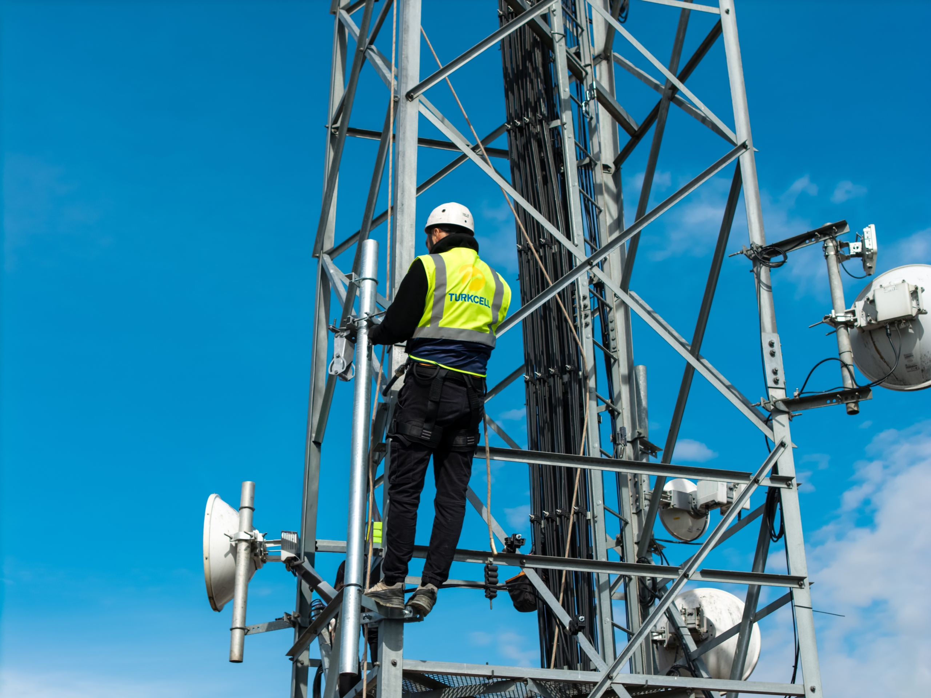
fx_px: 1883
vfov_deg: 21.0
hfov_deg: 27.8
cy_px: 349
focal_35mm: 70
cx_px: 466
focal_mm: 19.35
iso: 100
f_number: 2.8
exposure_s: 1/90
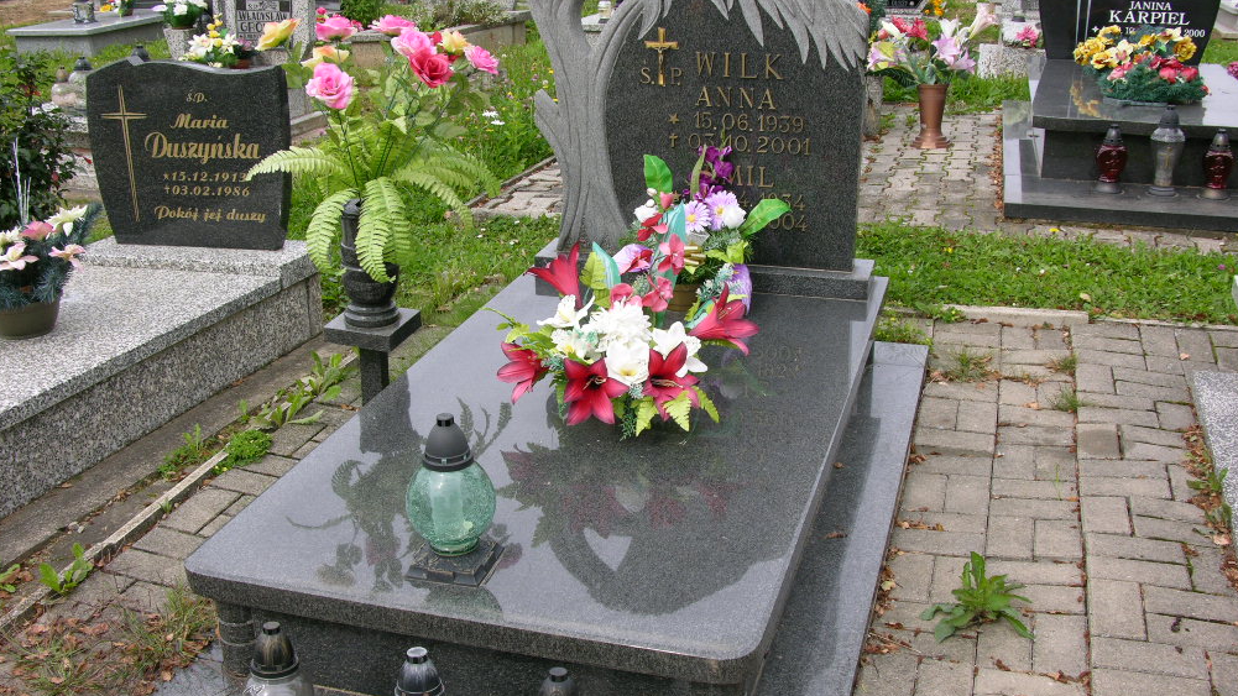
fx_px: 1280
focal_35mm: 39
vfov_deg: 30.4
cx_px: 618
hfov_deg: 51.6
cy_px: 354
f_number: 5
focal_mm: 8.9
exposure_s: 1/140
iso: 50
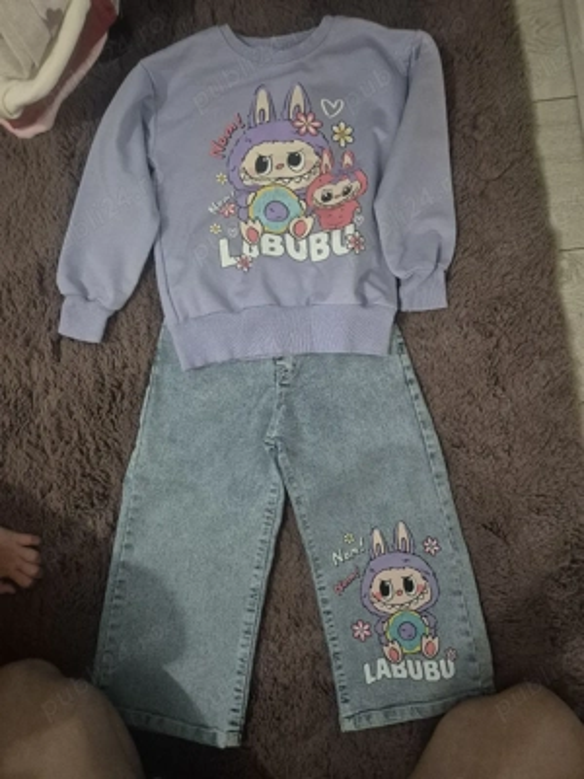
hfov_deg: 58.9
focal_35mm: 23
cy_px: 390
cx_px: 292
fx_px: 517
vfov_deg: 73.9
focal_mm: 5.4
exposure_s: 1/50
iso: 1250
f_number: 1.8
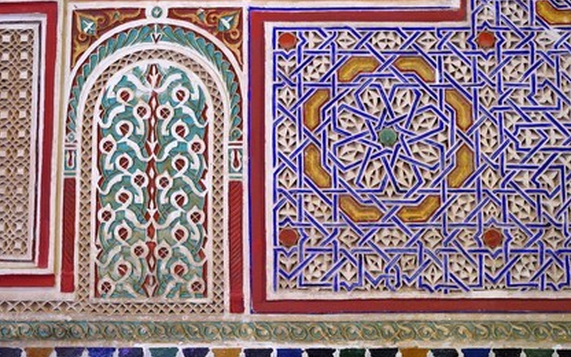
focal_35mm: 72
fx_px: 1120
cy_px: 189
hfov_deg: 28.6
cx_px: 287
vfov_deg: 18.1
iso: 1600
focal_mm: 70
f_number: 5.6
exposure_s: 1/40
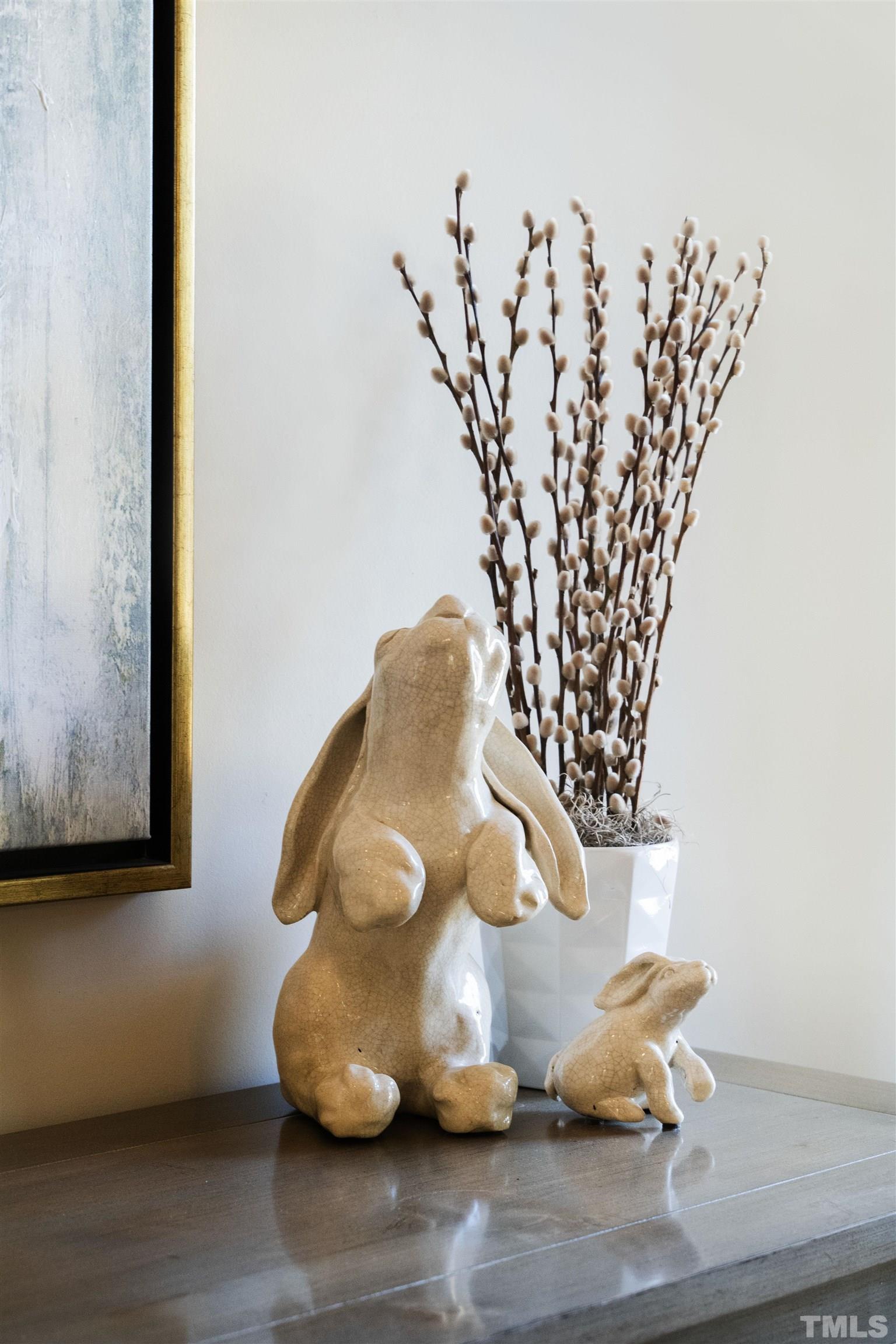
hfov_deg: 20.2
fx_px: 2520
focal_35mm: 68
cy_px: 672
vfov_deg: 29.9
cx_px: 448
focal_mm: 45
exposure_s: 1/60
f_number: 4
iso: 2000
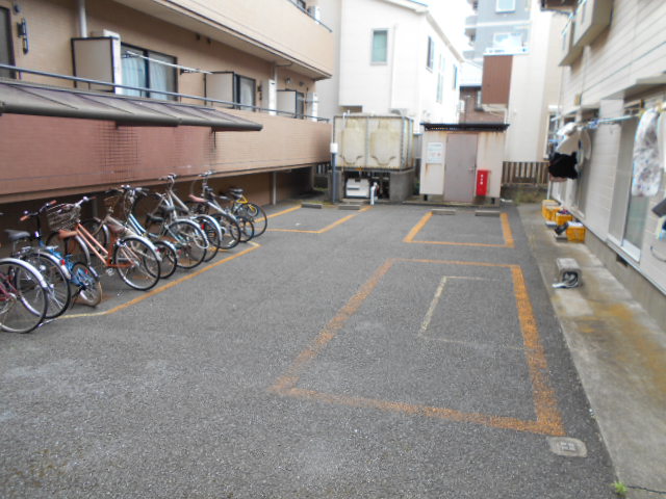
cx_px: 333
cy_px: 250
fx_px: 500
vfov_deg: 53.1
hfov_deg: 67.3
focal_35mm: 26
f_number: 3.2
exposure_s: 1/80
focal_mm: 4.6
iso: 80
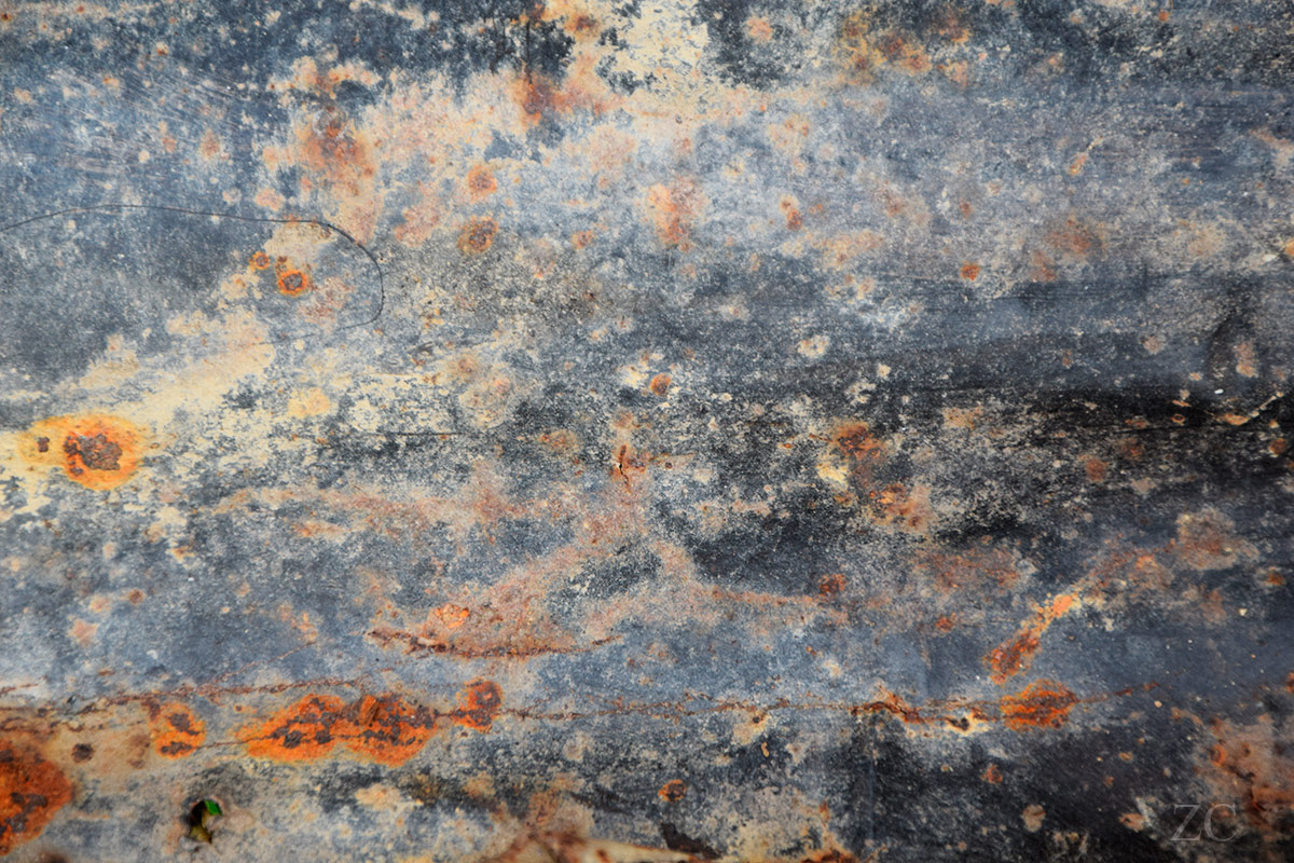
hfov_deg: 13.0
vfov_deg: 8.7
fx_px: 5661
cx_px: 647
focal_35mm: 158
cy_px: 432
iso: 400
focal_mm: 105
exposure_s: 1/200
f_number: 7.1
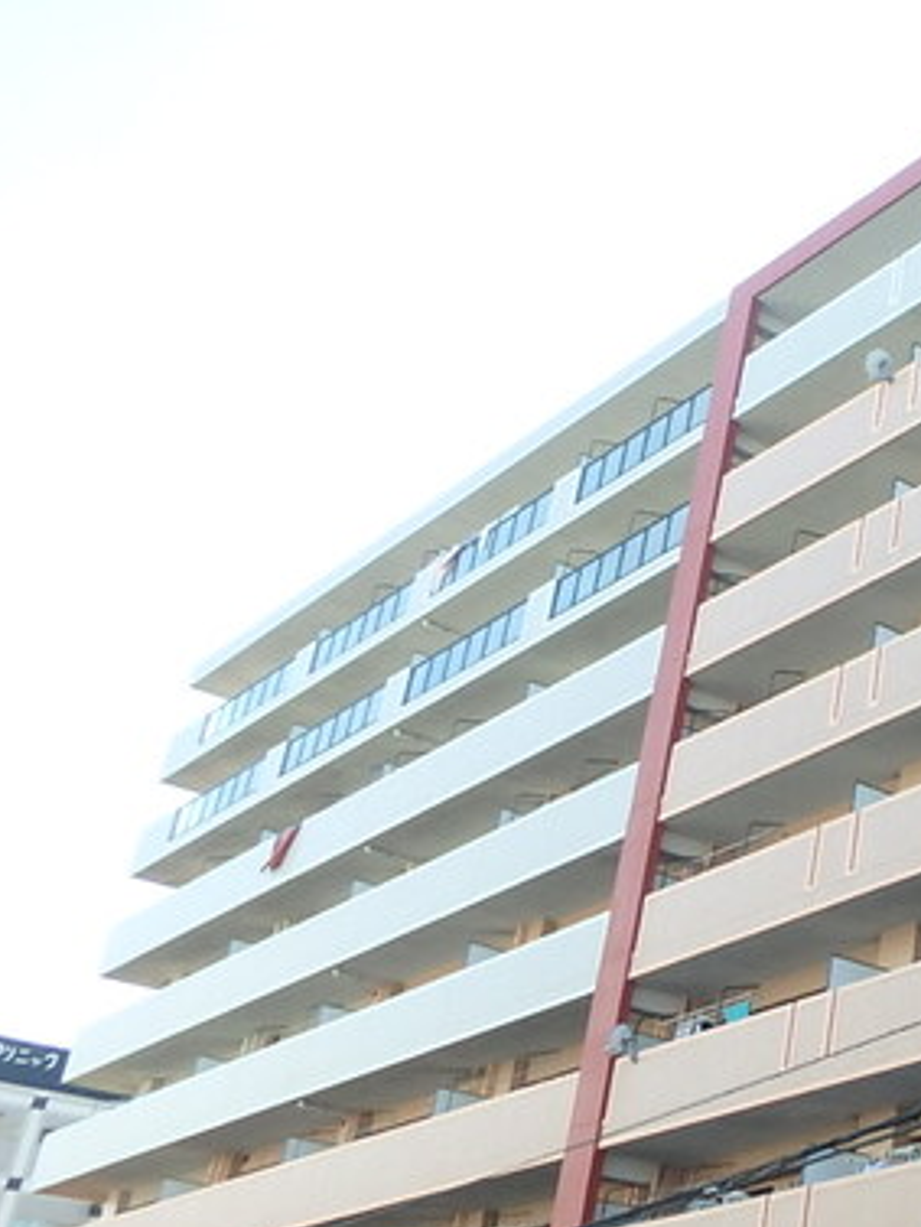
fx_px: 1879
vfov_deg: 36.1
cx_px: 1412
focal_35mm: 53
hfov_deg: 22.3
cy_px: 664
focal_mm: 3.7
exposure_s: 1/320
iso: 125
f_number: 3.5
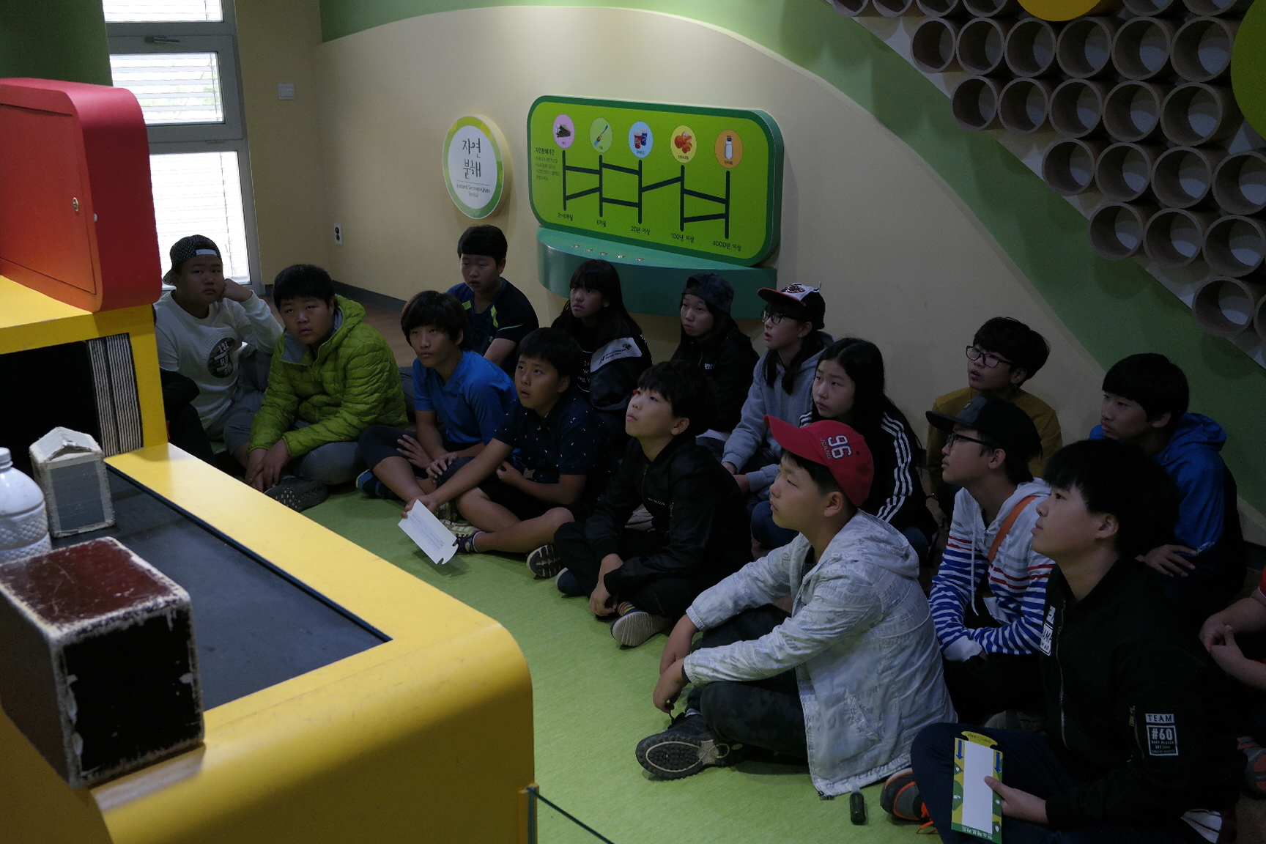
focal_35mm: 36
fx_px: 1266
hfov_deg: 53.1
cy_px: 422
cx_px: 633
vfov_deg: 36.9
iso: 400
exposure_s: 1/50
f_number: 3.5
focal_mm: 24
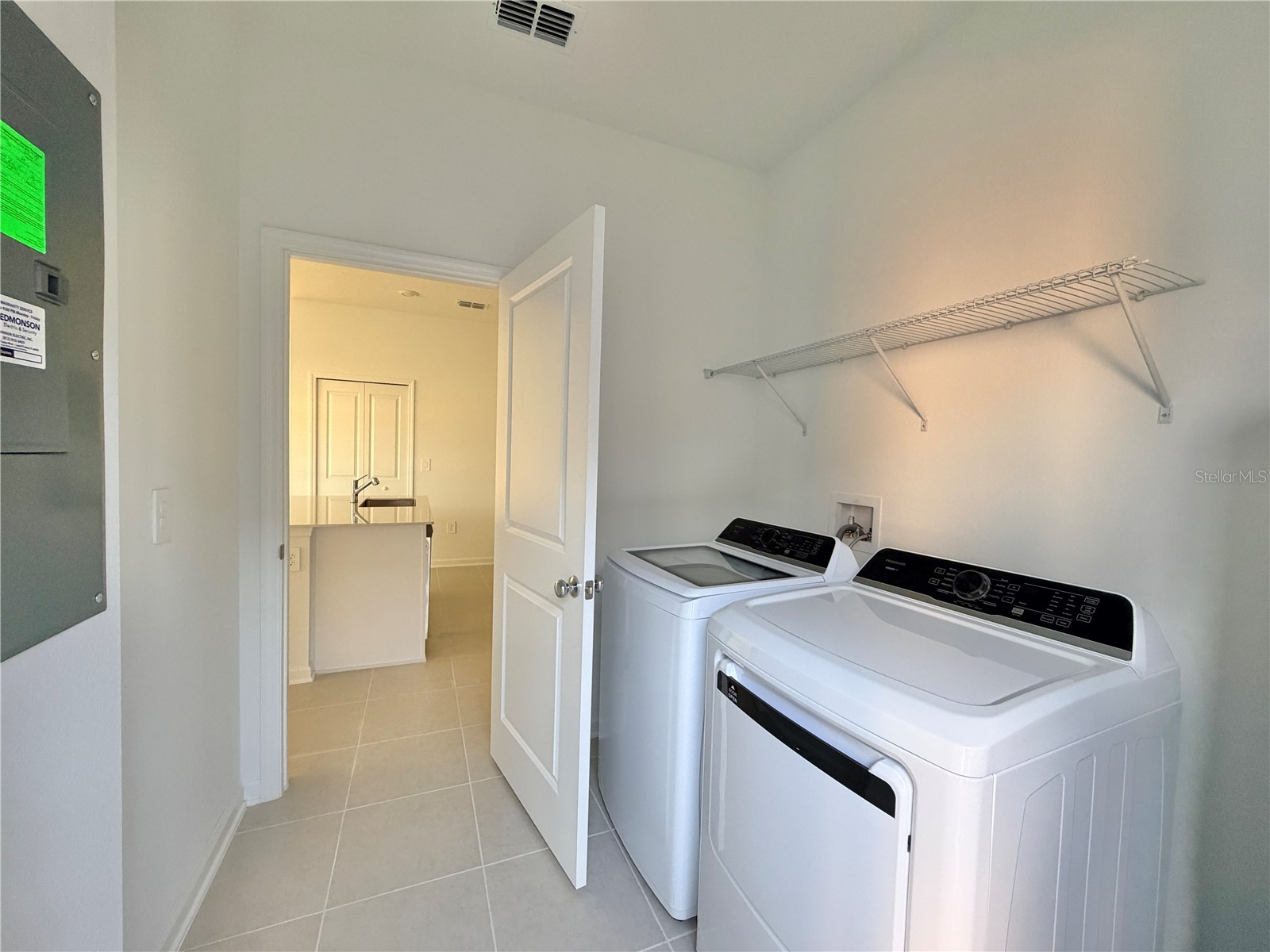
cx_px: 635
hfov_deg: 102.1
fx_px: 514
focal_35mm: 14
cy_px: 476
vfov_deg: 85.7
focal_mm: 2.22
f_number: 2.2
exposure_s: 1/121
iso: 320
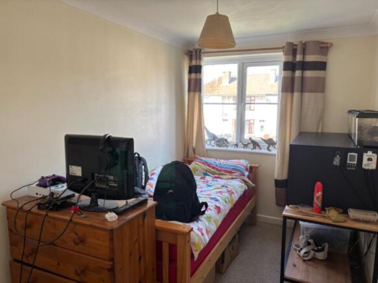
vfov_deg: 53.0
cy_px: 142
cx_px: 189
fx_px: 284
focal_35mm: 26
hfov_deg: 67.3
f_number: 1.6
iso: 80
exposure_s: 1/121
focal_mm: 5.96
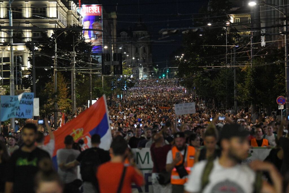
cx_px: 144
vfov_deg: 11.0
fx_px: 1004
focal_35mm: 125
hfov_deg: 16.4
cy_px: 96
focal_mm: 125
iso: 10000
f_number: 3.5
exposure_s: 1/200
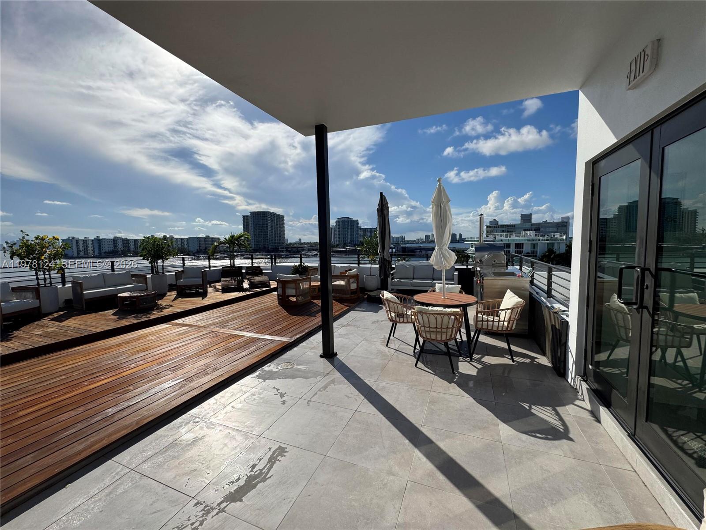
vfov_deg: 85.7
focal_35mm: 14
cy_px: 265
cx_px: 353
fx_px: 286
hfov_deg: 102.1
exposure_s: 1/3906
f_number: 2.2
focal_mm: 2.22
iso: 40
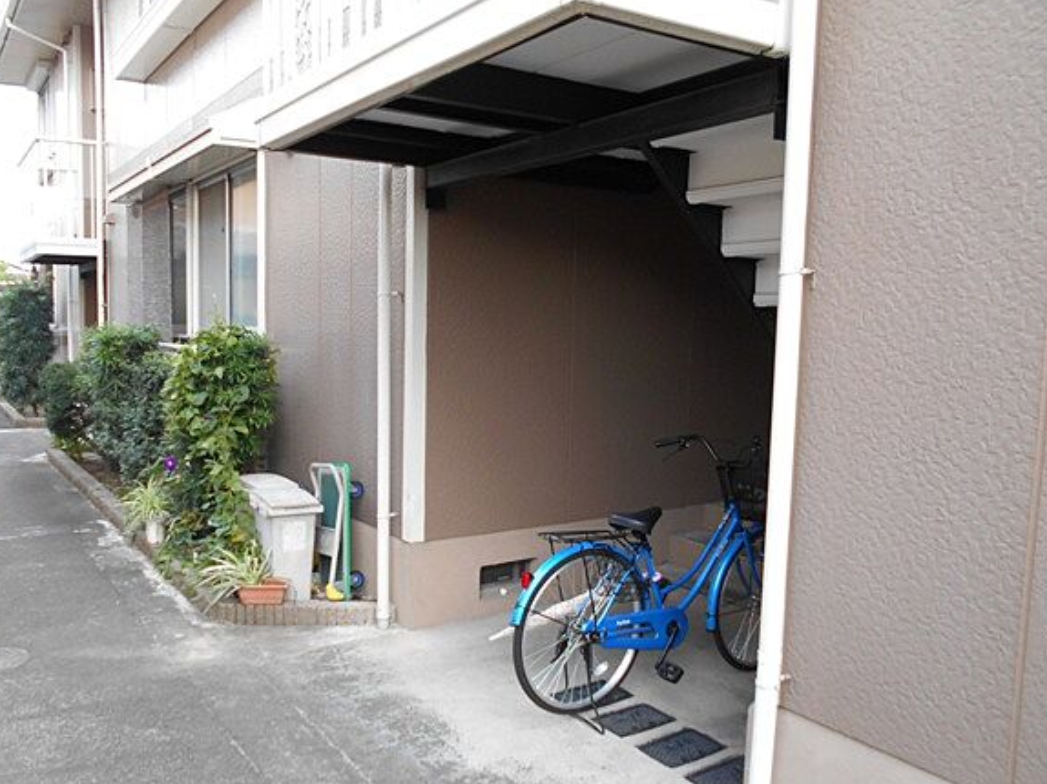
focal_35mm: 29
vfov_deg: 48.2
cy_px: 421
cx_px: 472
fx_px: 877
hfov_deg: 61.6
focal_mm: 4.6
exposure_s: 1/30
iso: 160
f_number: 3.2
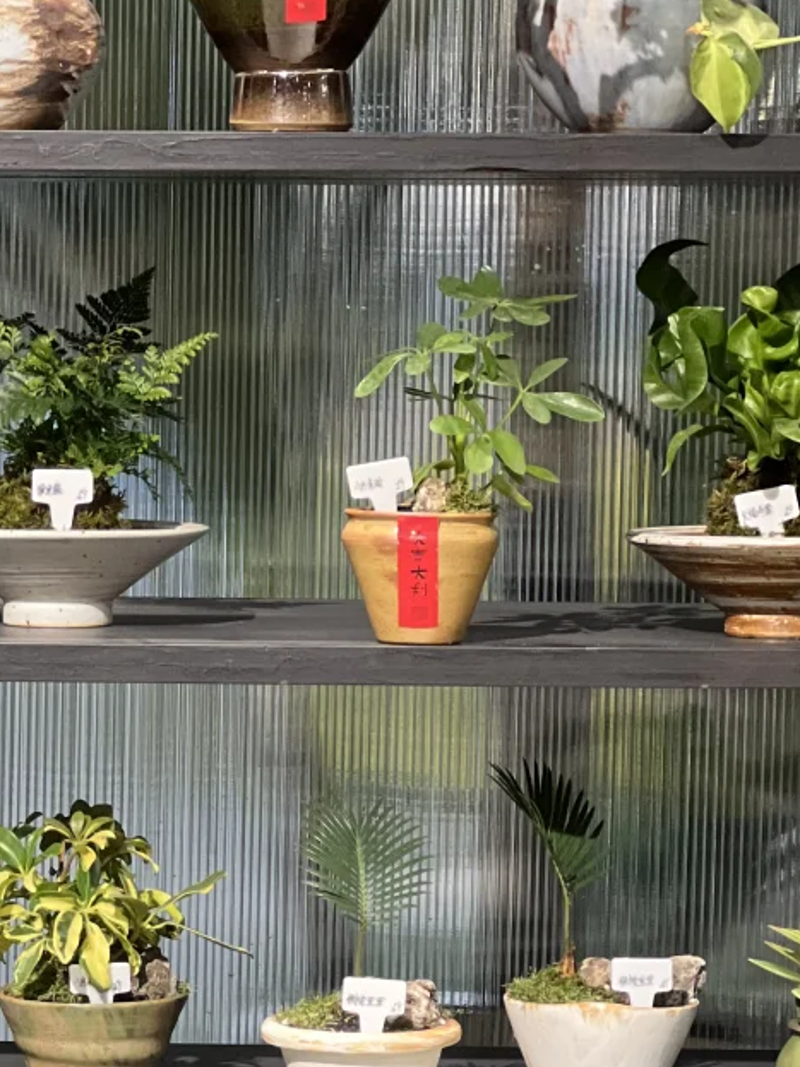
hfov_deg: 8.3
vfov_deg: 11.1
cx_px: 79
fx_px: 5487
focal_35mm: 178
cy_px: 921
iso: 320
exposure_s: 1/33
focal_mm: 9
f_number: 2.8
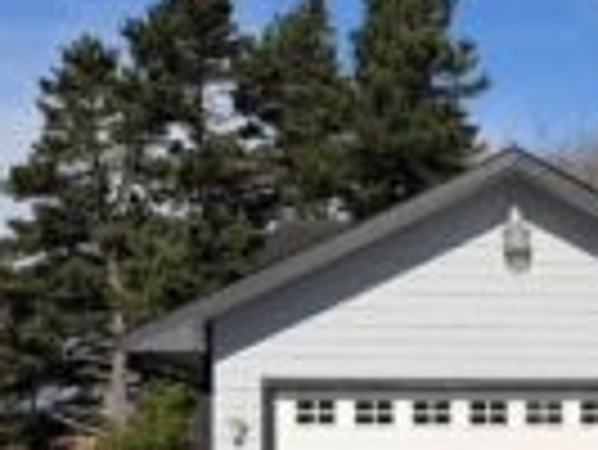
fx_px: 1245
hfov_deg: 25.4
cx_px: 625
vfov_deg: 19.8
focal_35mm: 72
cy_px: 464
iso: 80
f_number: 1.78
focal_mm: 6.76
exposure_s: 1/8130
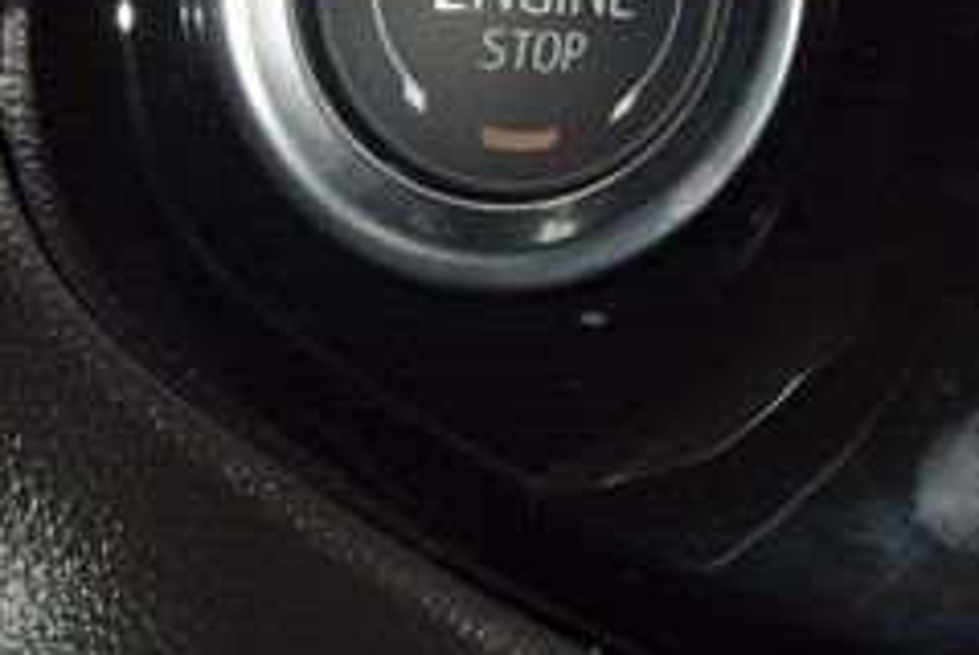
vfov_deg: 4.9
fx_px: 7651
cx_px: 1008
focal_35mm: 281
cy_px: -100
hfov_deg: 7.3
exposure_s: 1/125
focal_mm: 70
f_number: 8
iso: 100
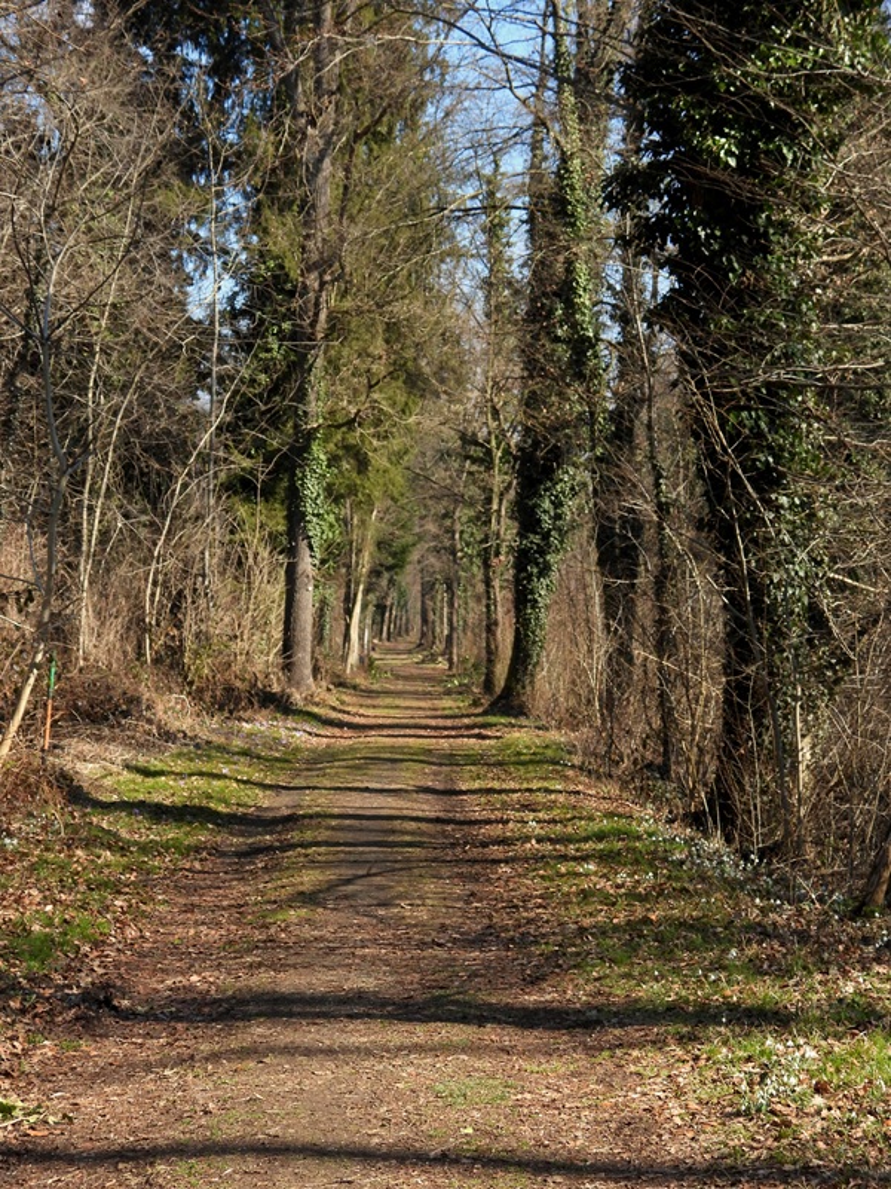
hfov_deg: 18.4
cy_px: 594
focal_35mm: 80
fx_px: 2746
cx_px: 446
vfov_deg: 24.4
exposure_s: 1/640
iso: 100
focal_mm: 14.3
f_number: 3.5
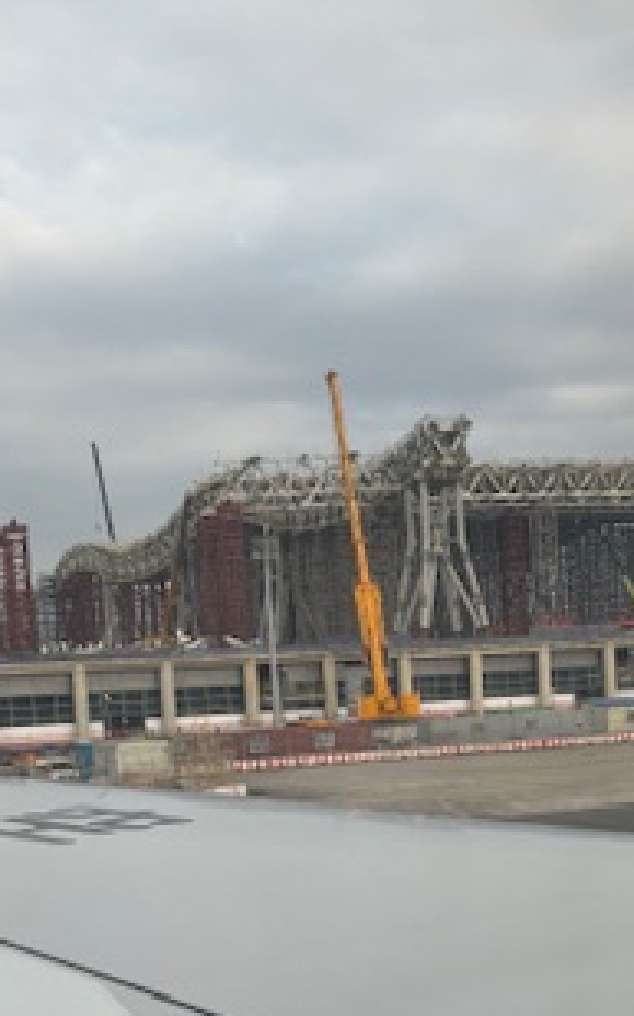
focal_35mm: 57
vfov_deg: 35.0
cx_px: 486
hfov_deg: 22.5
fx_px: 1577
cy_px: 740
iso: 50
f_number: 1.6
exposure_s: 1/1876
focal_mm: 5.96
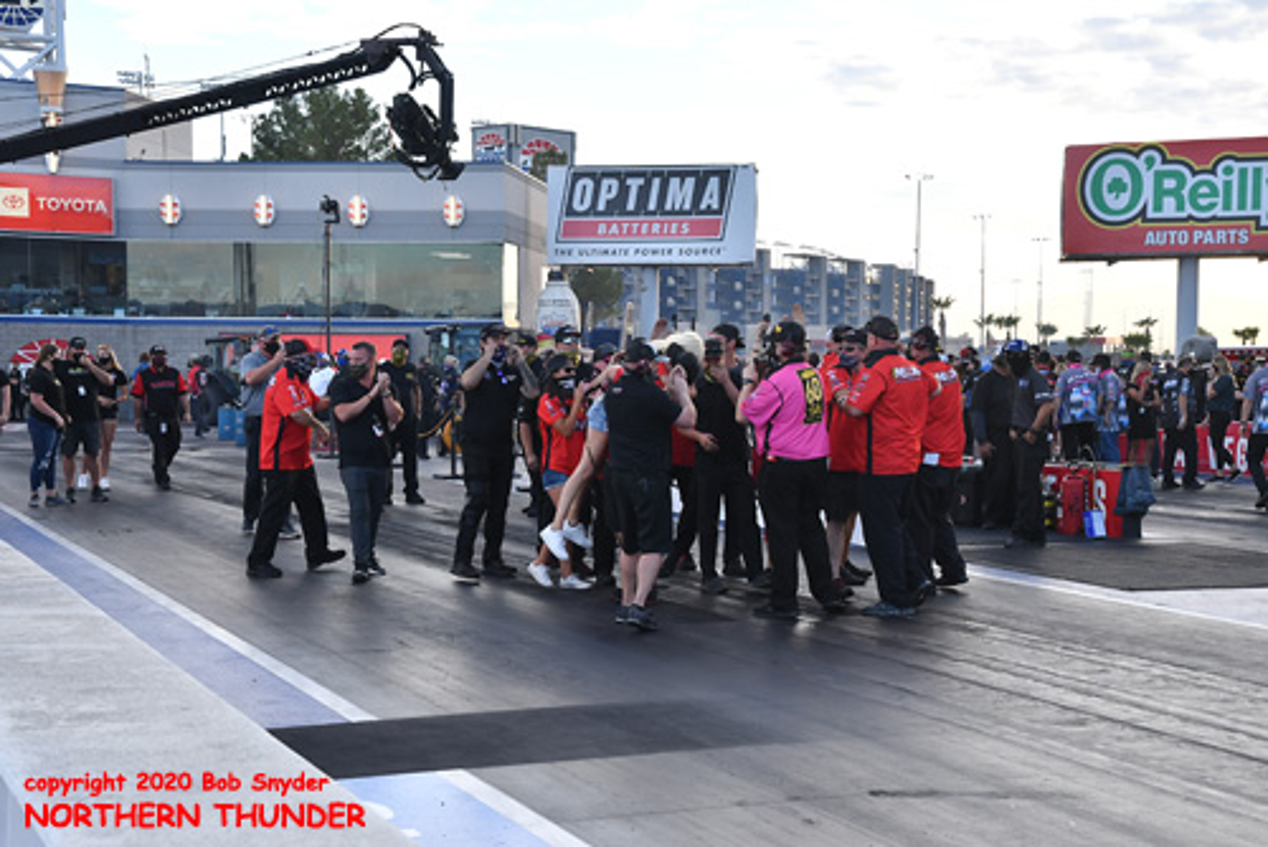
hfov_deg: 35.0
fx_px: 2009
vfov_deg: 23.8
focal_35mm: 57
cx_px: 634
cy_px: 424
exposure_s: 1/320
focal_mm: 38
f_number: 5.6
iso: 400
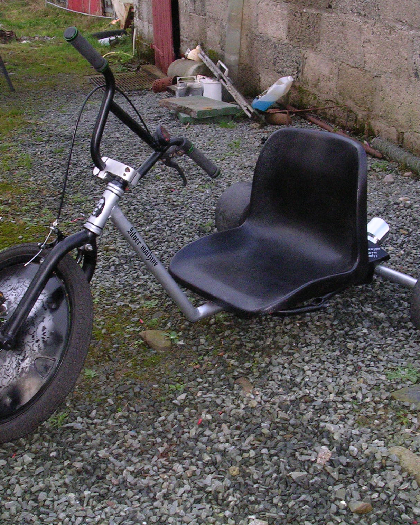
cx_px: 205
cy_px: 265
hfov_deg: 30.2
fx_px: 777
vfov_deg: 37.3
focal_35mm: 50
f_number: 5.6
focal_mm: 5.8
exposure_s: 1/60.1
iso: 192
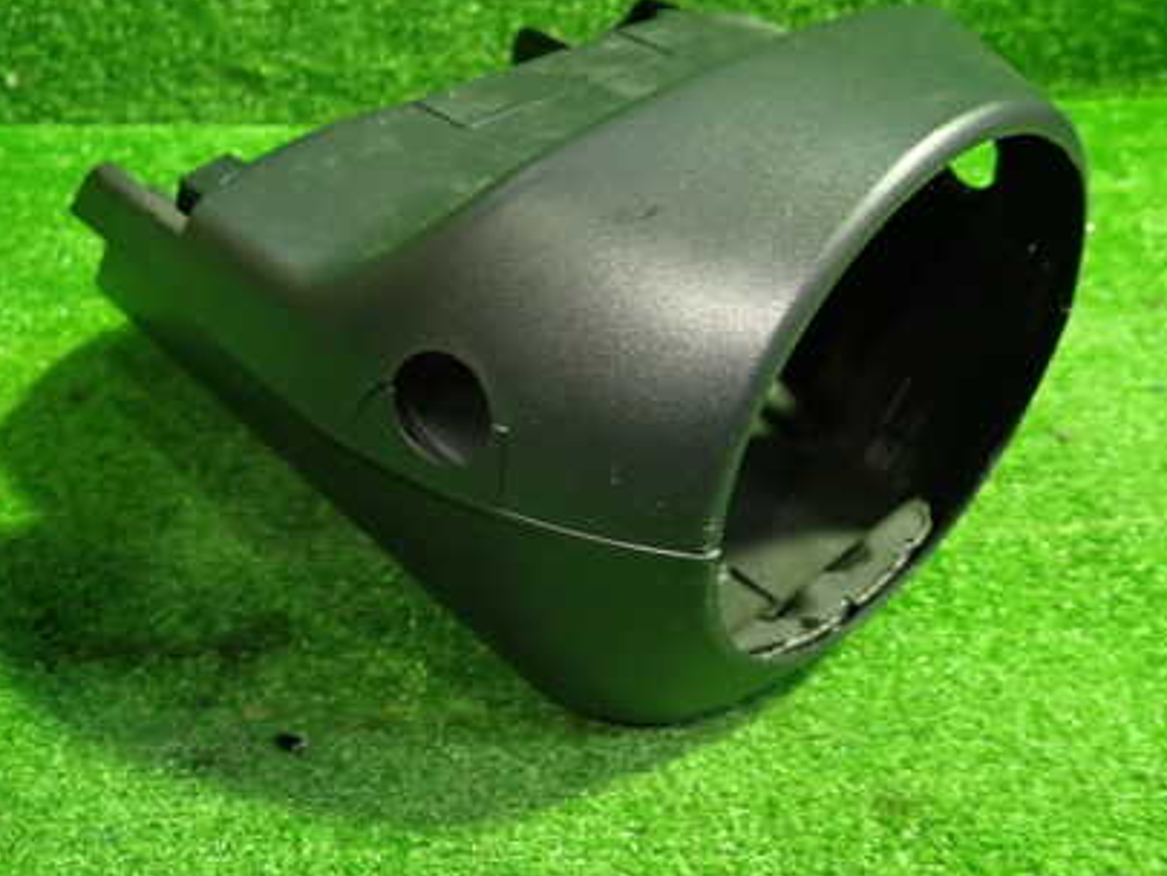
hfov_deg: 50.1
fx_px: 1248
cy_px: 403
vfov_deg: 38.7
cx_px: 553
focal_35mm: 37
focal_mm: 4.5
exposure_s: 1/30
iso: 500
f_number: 2
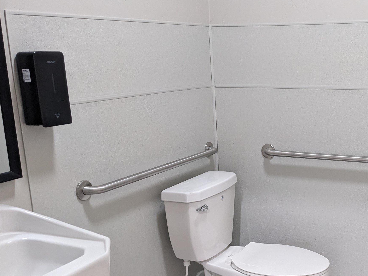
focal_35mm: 48
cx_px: 282
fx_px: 510
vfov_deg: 30.1
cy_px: 178
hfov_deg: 38.5
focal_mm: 4.38
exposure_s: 1/60
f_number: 1.73
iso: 251
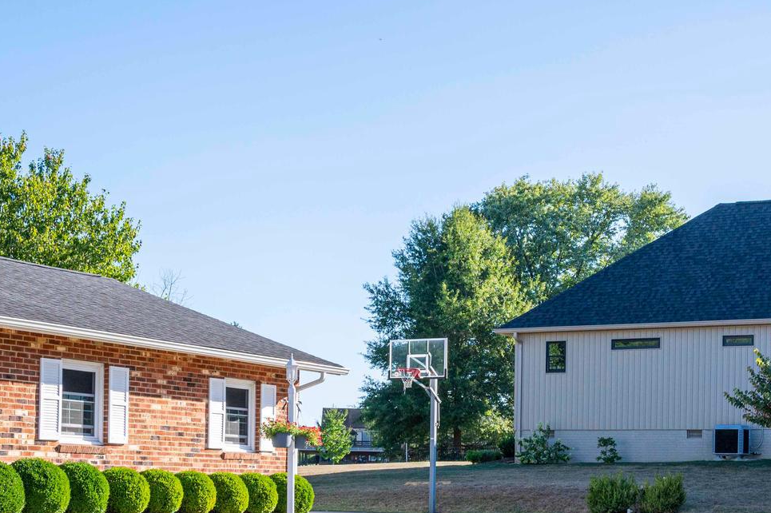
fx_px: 1498
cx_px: 507
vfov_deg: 19.1
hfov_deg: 28.7
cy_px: 467
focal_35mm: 70
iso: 320
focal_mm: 33
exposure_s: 1/400
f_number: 10
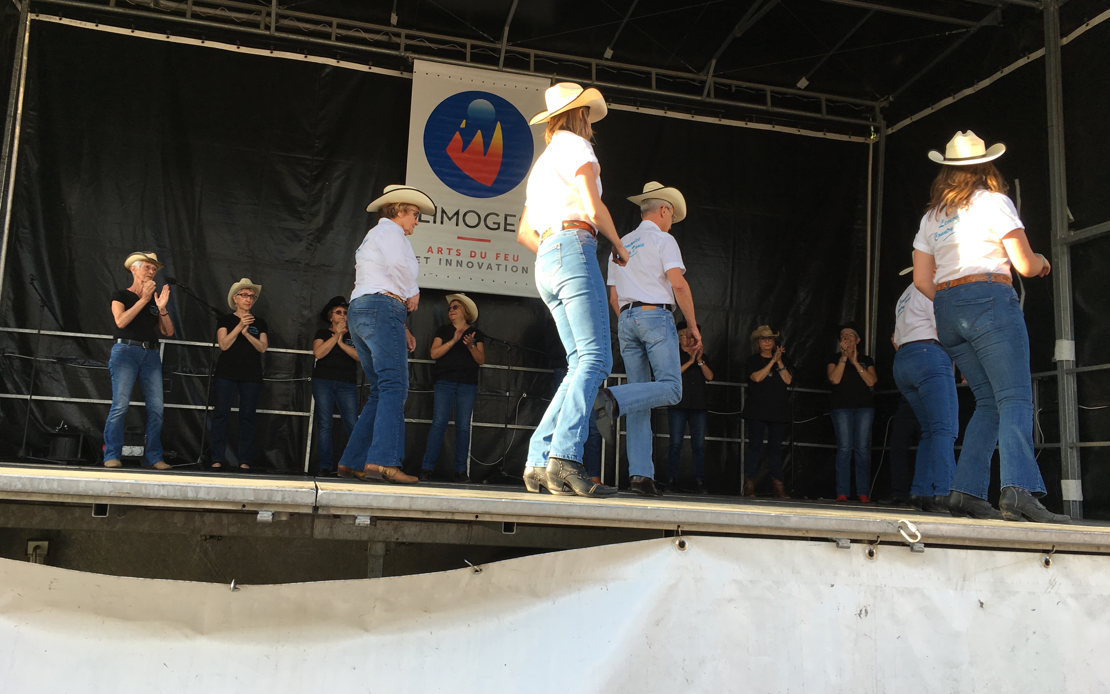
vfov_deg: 40.6
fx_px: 938
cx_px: 553
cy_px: 315
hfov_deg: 61.2
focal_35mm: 31
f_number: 2.2
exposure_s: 1/308
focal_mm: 4.15
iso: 25
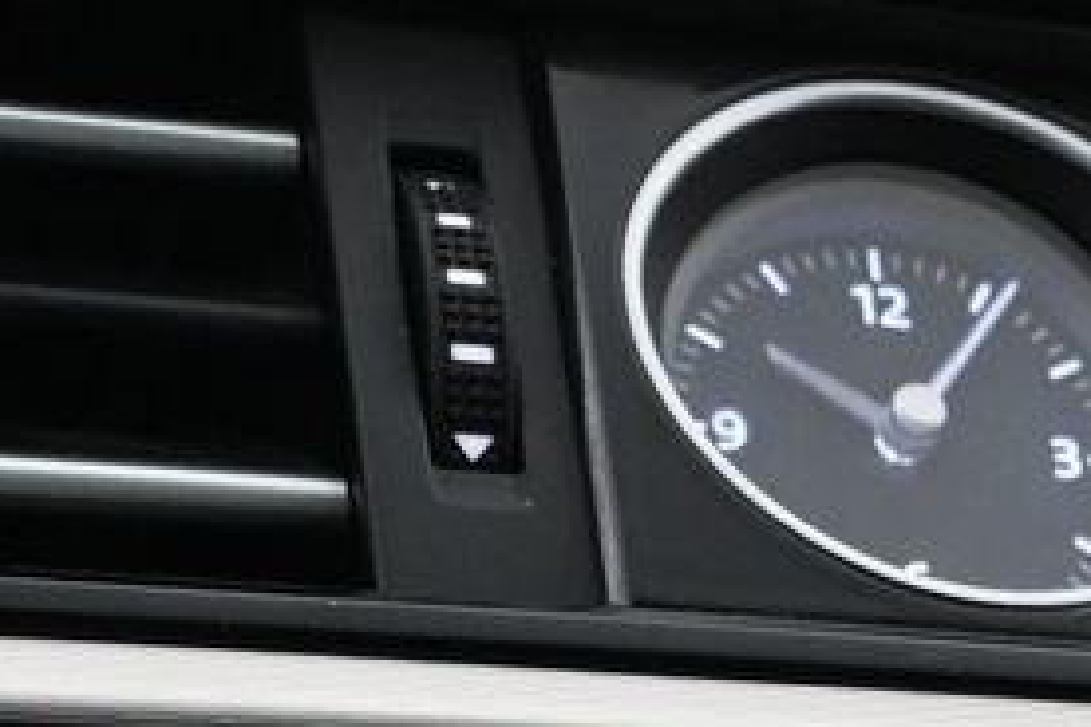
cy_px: 1628
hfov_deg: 11.9
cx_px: 976
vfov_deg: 7.6
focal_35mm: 171
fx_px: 5196
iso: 1250
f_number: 3.8
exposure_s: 1/30
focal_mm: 19.5
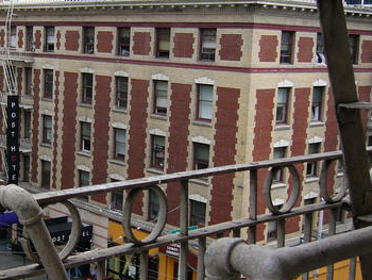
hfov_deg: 29.3
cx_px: 56
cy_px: 119
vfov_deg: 22.9
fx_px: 688
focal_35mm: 64
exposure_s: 1/500
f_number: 2.8
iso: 50
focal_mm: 5.8
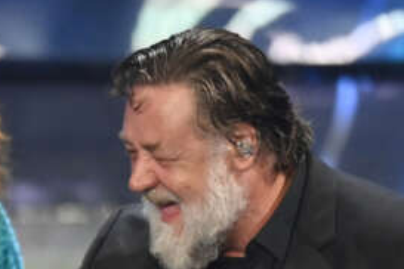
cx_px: -78
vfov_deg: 1.4
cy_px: 381
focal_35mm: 990
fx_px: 11109
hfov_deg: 2.1
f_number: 3.2
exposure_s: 1/640
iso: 4000
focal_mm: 300
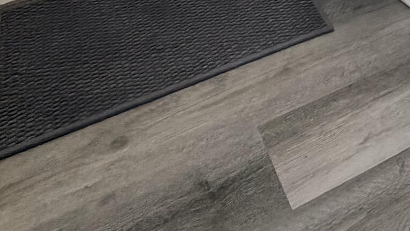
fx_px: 652
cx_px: 479
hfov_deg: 30.3
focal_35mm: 60
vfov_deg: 13.1
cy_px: -367
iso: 200
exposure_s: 1/60
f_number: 2.2
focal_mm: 2.22
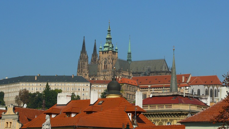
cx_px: 114
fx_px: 686
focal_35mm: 113
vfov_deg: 10.7
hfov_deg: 18.9
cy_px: 62
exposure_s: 1/250
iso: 100
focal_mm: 21.7
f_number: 5.6
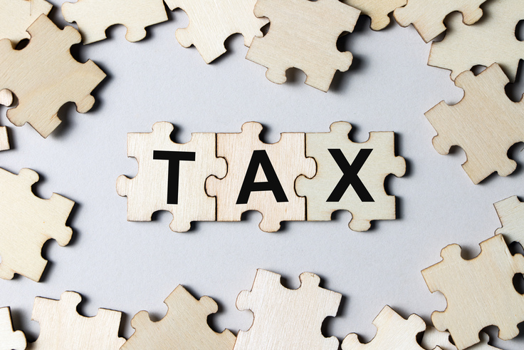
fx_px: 1310
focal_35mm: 90
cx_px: 262
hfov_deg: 22.6
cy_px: 175
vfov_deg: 15.2
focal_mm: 90
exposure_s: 1/5
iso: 320
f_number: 8
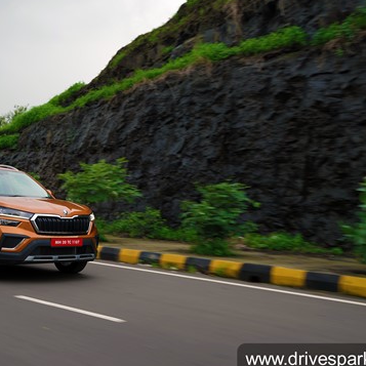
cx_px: 109
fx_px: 598
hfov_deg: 33.6
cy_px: 164
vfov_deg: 34.0
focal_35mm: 50
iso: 50
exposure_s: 1/100
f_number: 4
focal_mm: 35
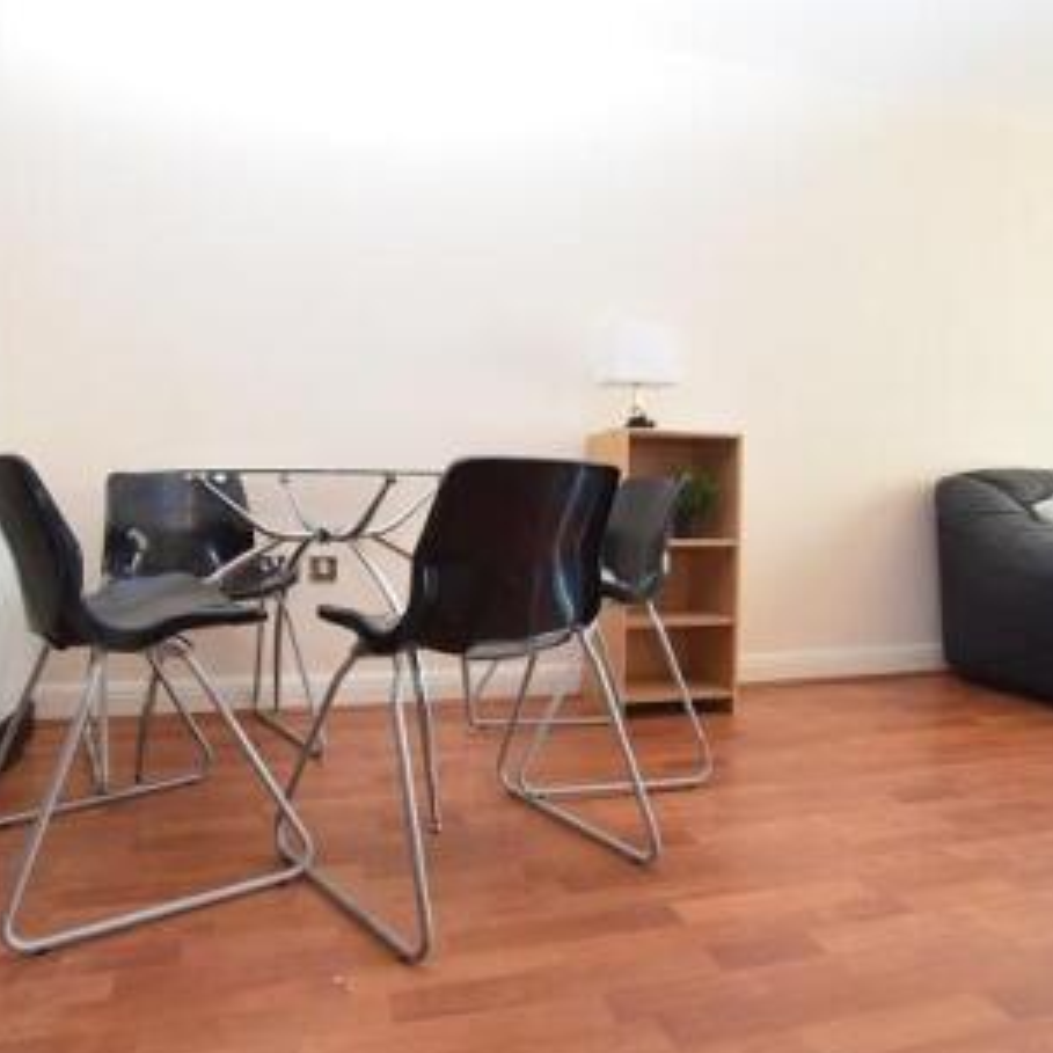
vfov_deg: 74.8
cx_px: 462
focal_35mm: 20
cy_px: 516
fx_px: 688
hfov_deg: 74.5
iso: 1000
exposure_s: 1/60
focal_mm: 10
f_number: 8
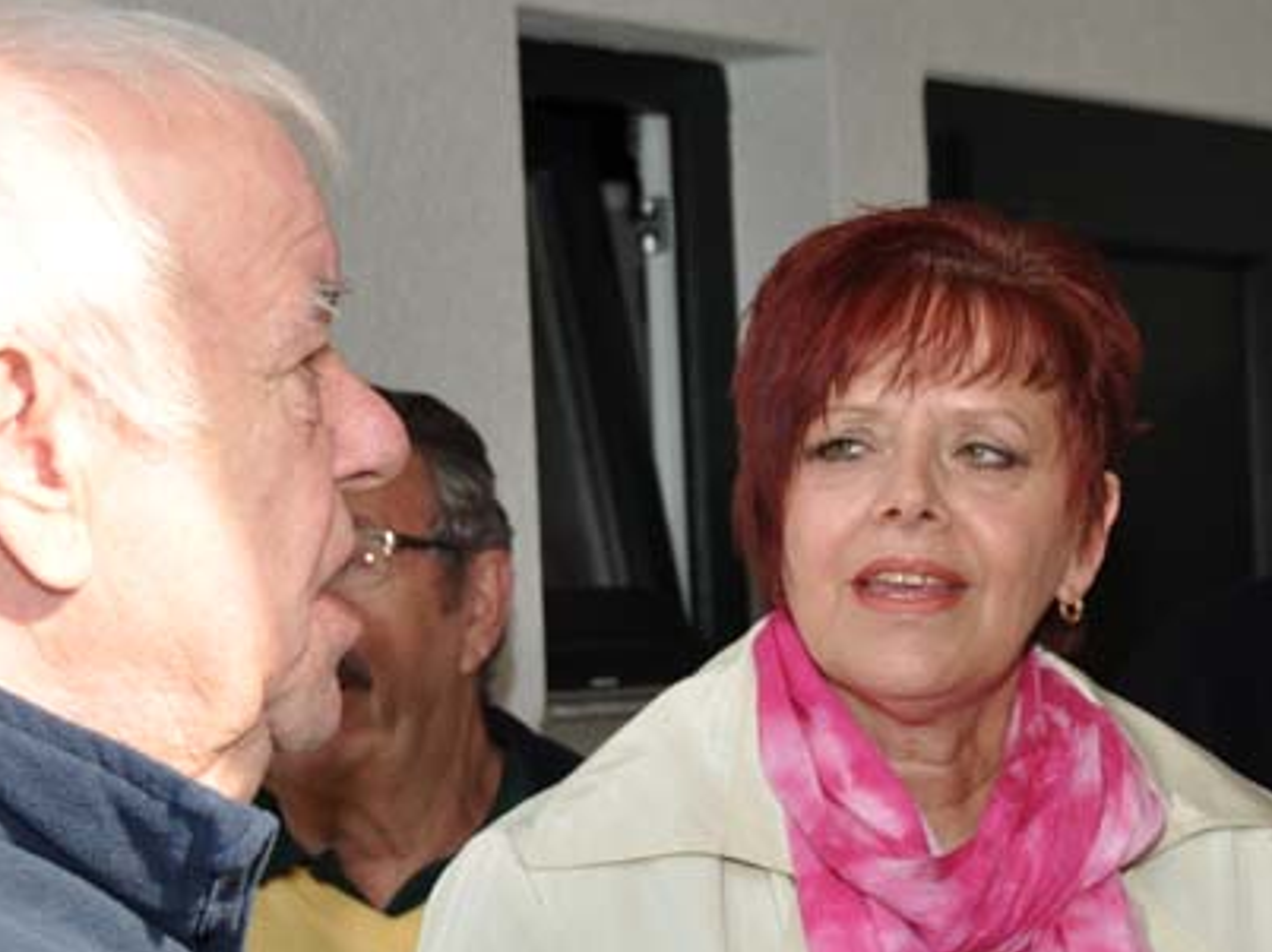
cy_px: 656
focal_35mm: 109
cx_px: 978
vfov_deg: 13.5
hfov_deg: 17.9
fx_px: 4003
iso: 200
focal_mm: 38
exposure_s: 1/160
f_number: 6.3
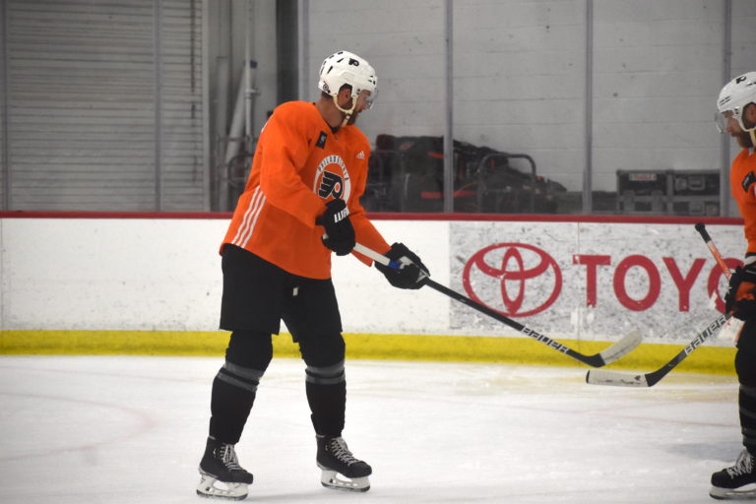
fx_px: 3780
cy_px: 252
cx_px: 378
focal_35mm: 180
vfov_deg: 7.6
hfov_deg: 11.4
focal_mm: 120
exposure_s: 1/500
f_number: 4.8
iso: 1400
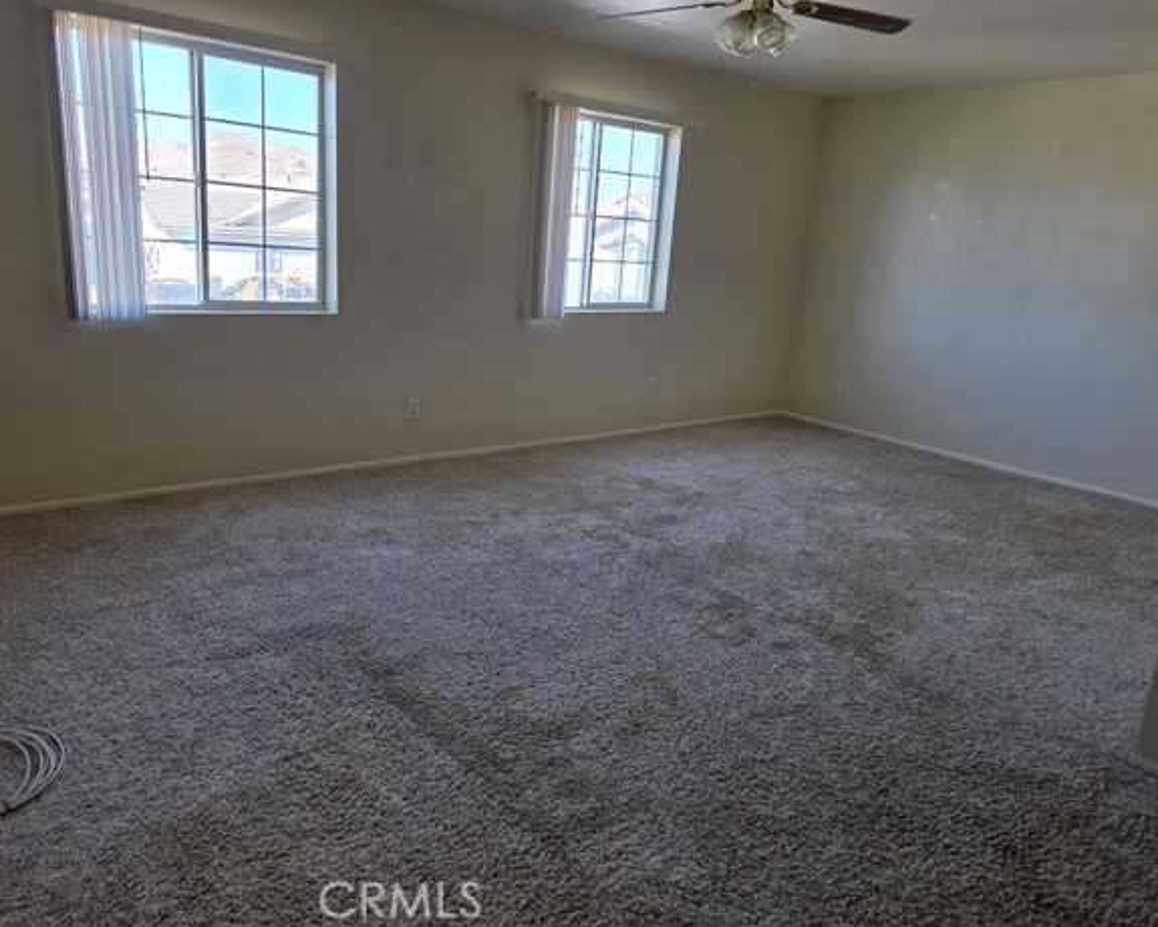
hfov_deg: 68.1
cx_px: 564
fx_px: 857
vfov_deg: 56.8
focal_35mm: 25
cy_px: 445
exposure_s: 1/180
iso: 64
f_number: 1.7
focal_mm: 6.3
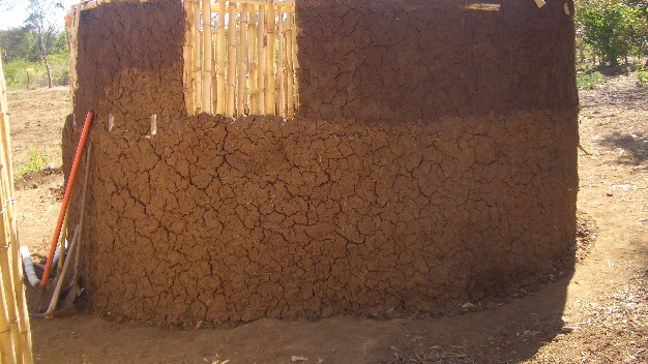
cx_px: 323
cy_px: 138
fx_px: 670
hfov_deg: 51.6
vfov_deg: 30.3
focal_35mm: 39
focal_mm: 5.8
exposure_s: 1/200
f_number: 2.6
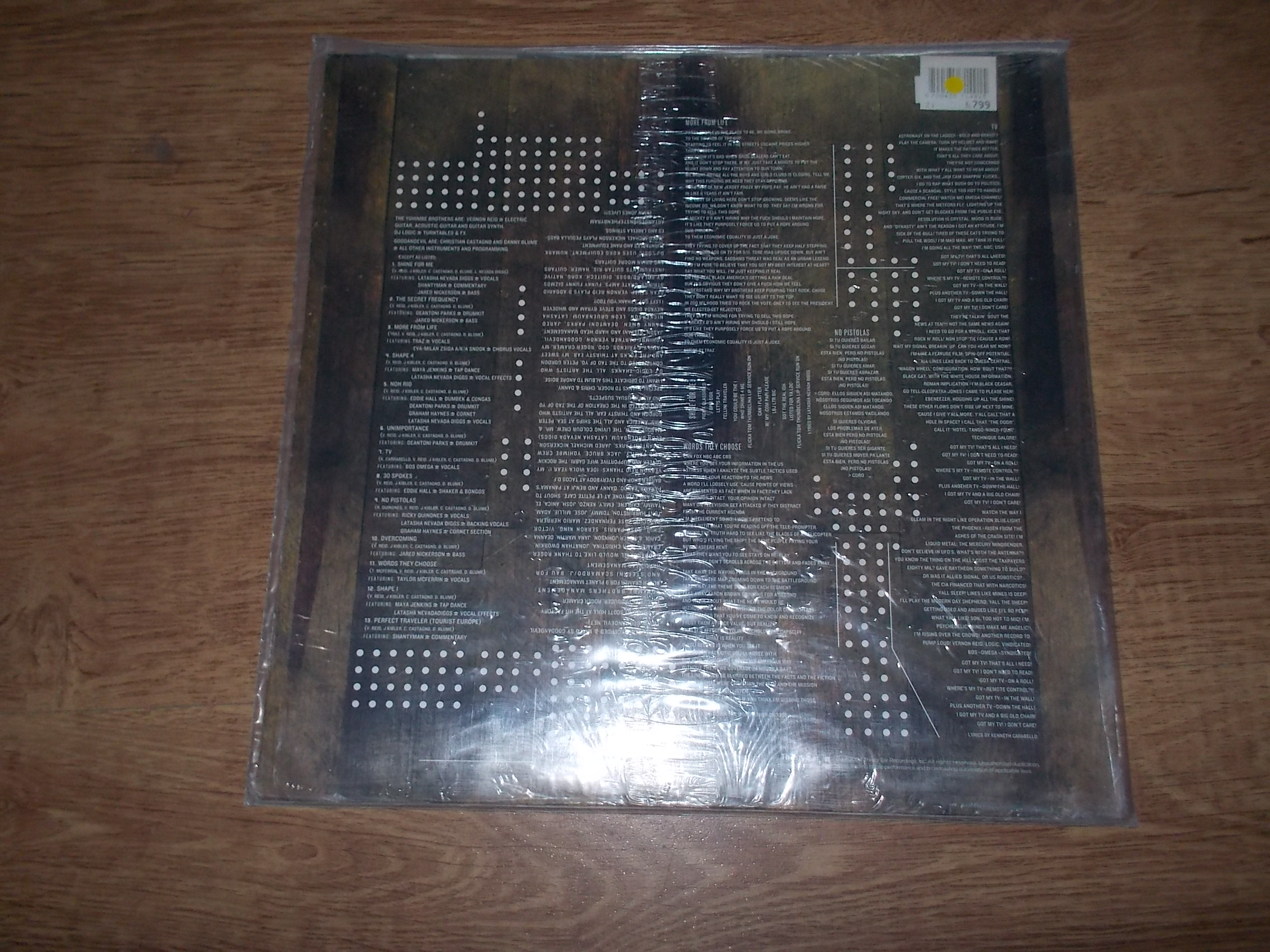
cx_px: 635
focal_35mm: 29
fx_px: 1064
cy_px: 476
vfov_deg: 48.2
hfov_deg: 61.7
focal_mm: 4.1
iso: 200
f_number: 3.3
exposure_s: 1/30
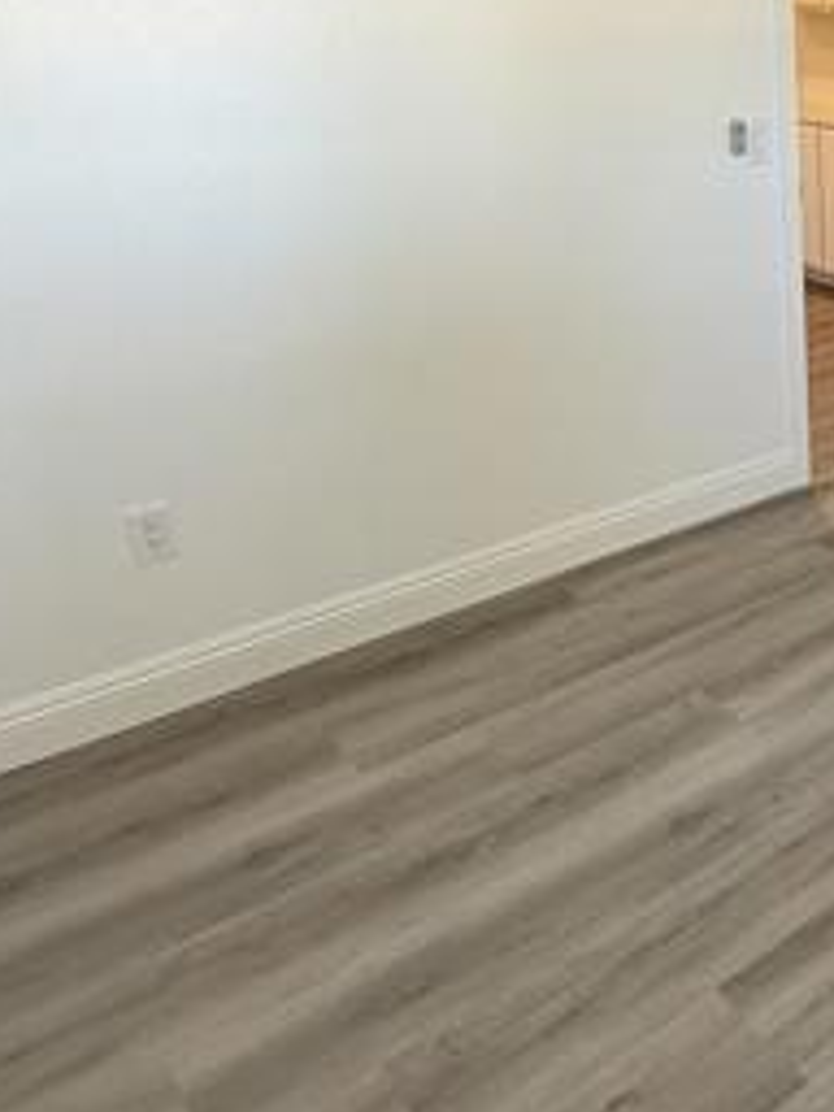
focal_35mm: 35
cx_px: 1016
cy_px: 361
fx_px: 1124
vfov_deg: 51.5
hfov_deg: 32.9
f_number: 2.2
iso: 200
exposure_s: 1/99
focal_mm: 2.22
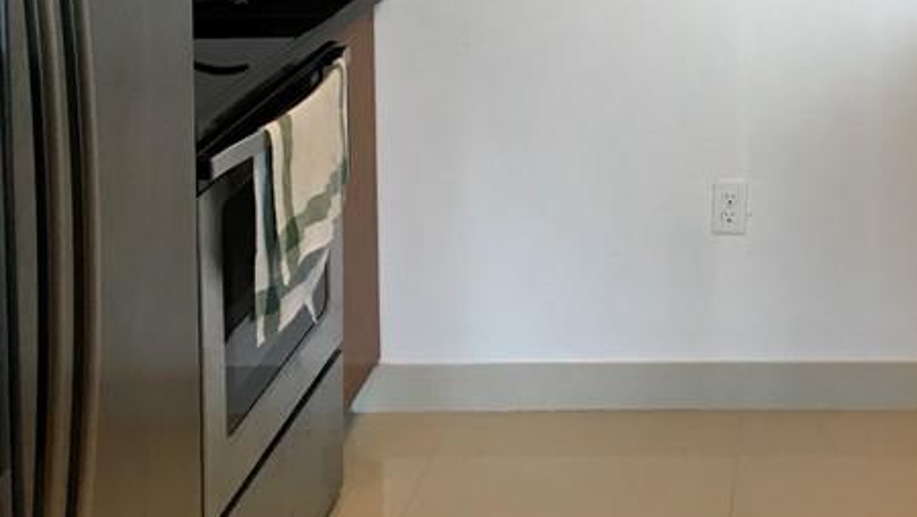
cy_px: -143
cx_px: 866
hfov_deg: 28.0
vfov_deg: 16.0
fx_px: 1751
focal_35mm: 72
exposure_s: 1/30
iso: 80
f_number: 2.2
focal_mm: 4.15
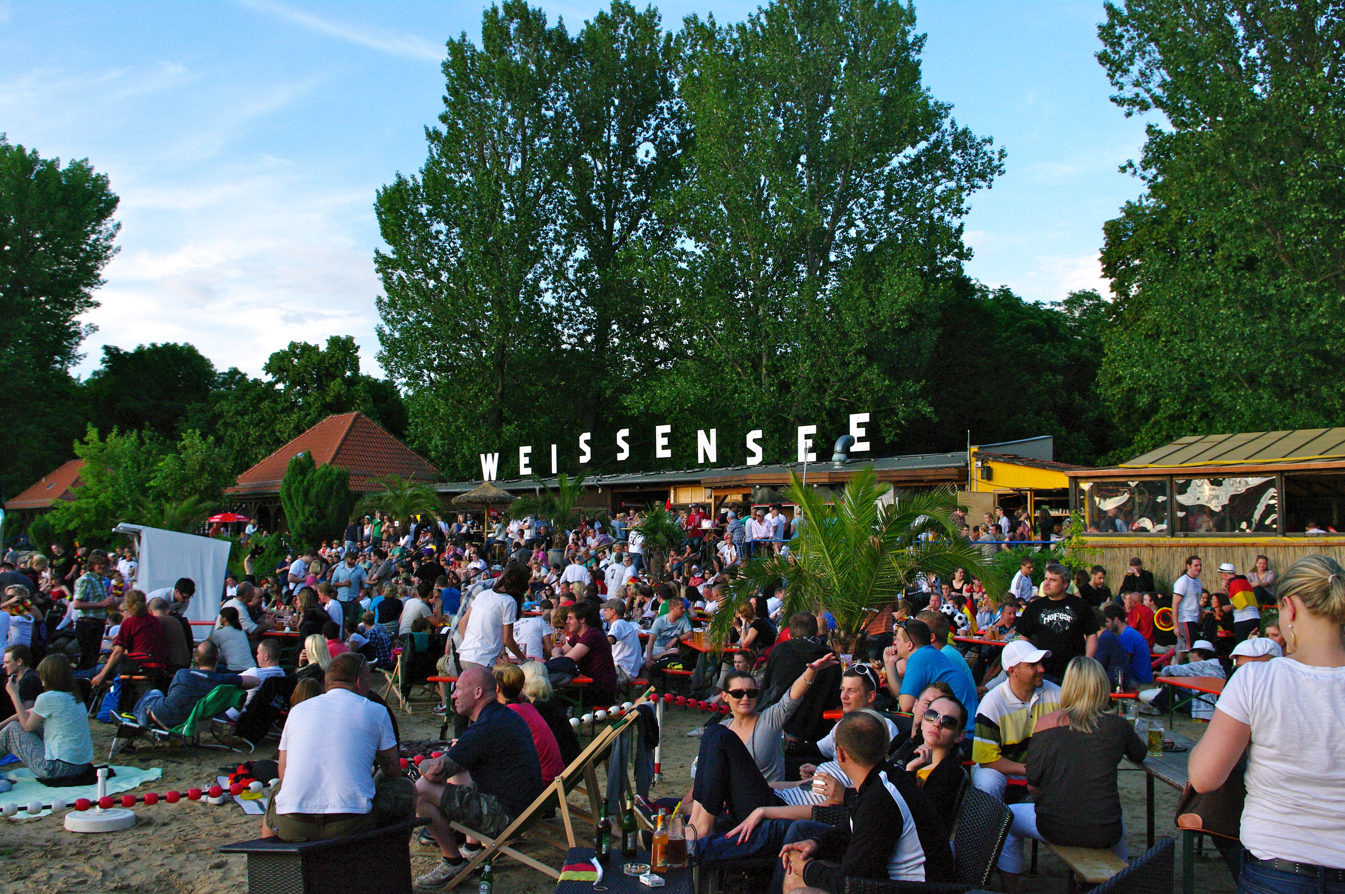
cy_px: 447
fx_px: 1190
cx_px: 672
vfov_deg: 41.2
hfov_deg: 59.0
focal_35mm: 32
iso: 1600
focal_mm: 21.25
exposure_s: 1/500
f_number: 9.5
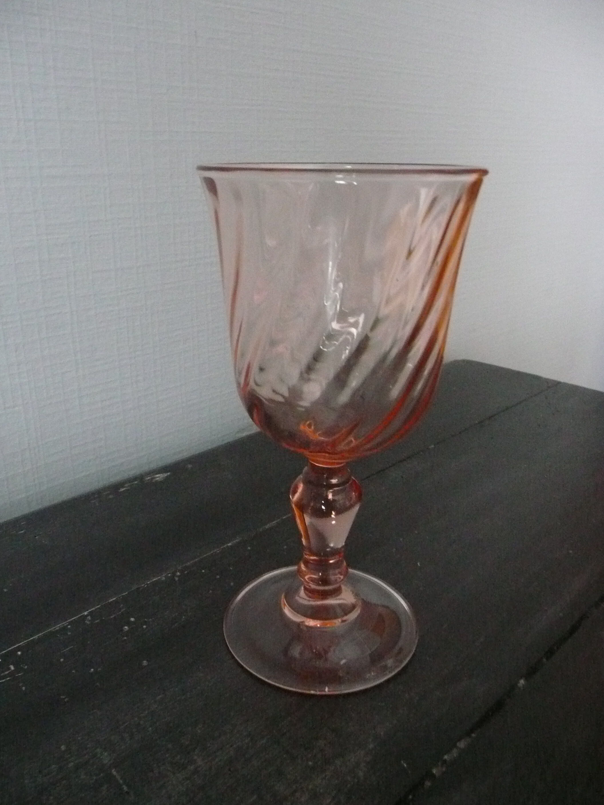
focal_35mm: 28
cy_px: 402
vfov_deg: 63.4
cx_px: 302
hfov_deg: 49.7
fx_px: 651
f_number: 3.3
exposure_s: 1/13
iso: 800
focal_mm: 4.6
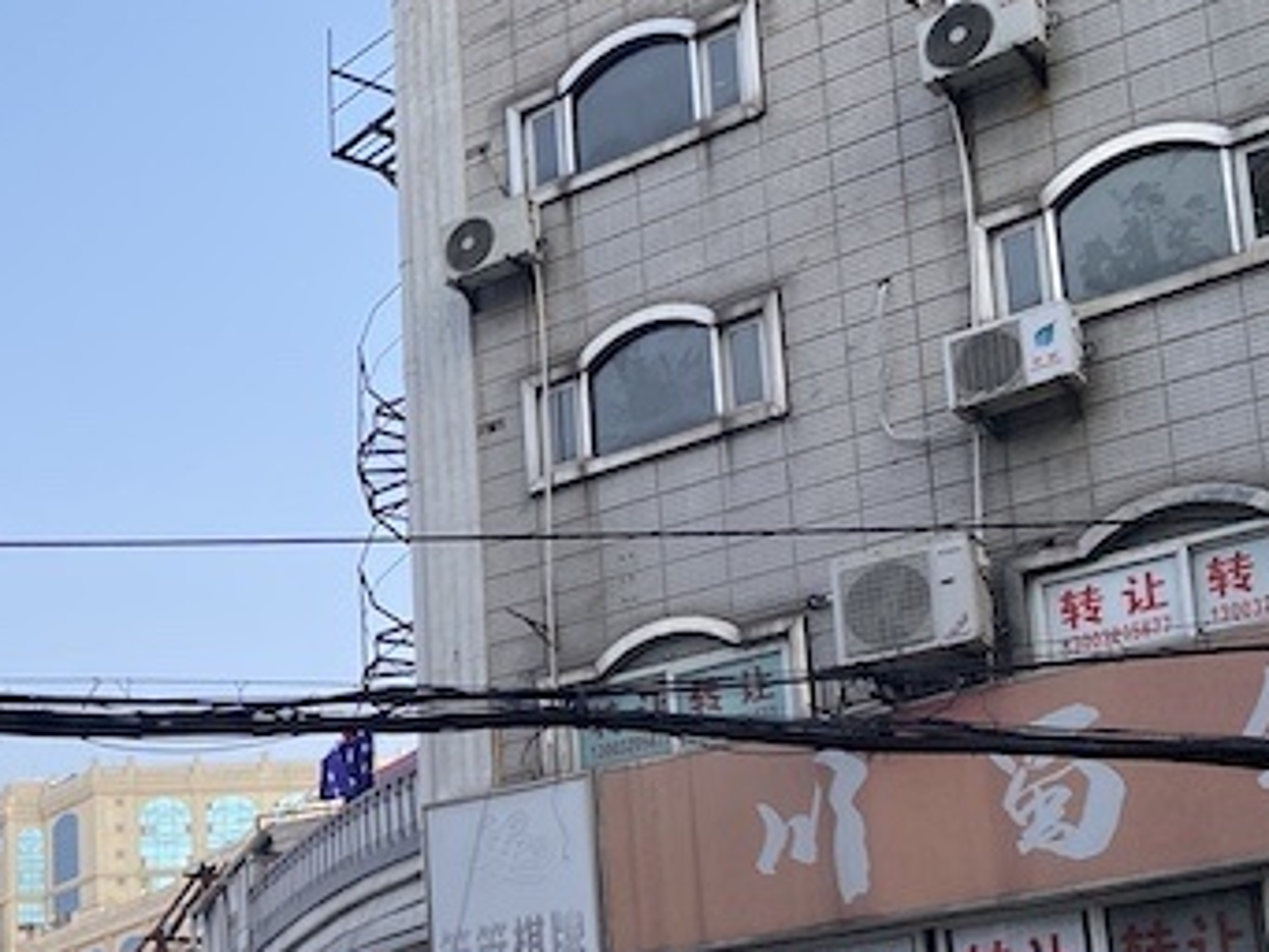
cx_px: -171
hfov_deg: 28.4
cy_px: 985
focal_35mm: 61
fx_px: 2237
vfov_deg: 22.9
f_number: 1.8
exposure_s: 1/942
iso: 32
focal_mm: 4.25
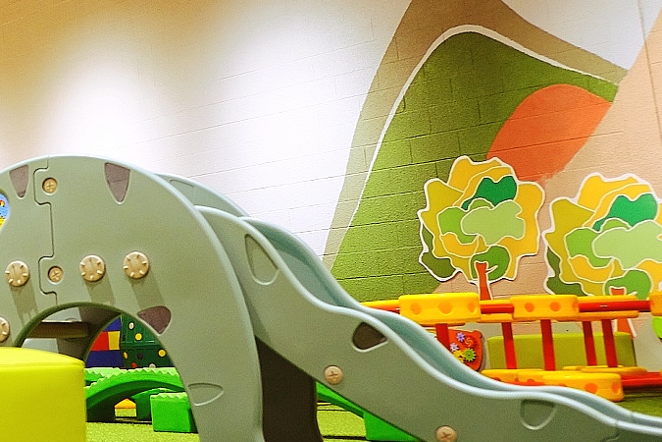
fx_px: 1306
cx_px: -201
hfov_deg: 24.7
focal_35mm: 71
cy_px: 79
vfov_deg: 19.0
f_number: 3.2
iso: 800
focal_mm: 18
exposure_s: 1/15
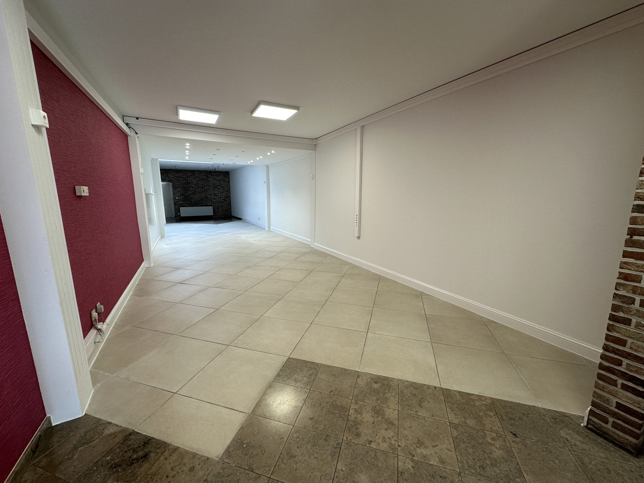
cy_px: 242
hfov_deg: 102.1
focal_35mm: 14
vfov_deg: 85.7
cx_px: 322
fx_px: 260
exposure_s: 1/100
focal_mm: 2.22
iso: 100
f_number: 2.2
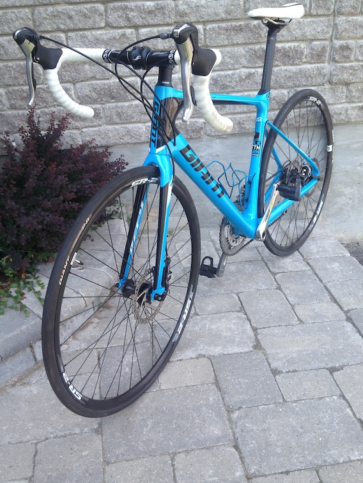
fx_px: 517
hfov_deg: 38.7
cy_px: 246
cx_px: 182
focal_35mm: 37
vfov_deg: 50.1
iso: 50
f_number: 2.4
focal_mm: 4.28
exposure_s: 1/216
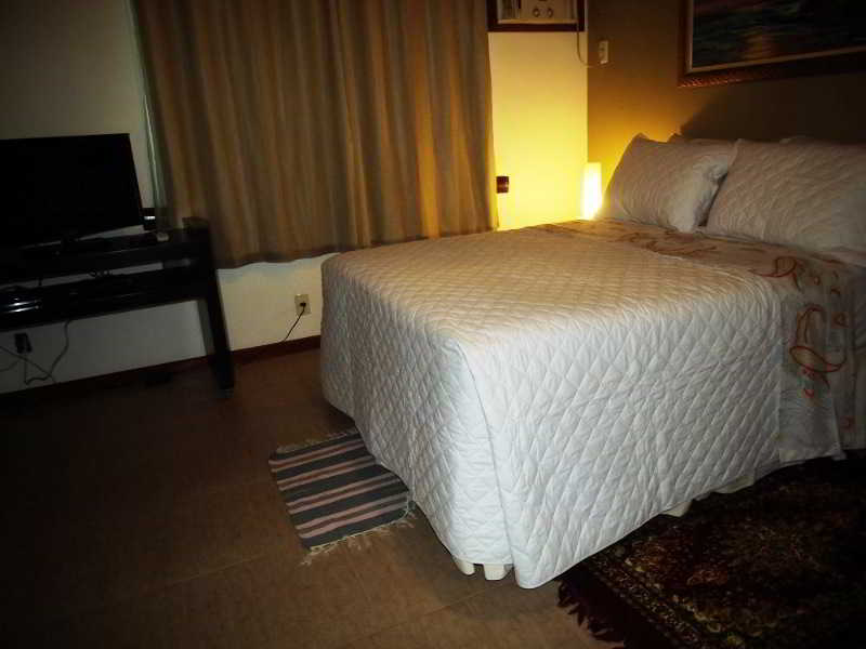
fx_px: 600
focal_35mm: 24
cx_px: 433
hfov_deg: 71.6
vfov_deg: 56.8
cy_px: 324
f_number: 2.9
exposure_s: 1/30
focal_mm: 4.3
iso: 200
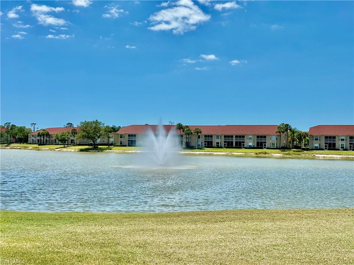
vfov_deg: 30.3
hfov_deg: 39.7
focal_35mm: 48
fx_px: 491
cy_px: 132
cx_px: 177
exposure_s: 1/7092
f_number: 1.78
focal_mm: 6.86
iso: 64
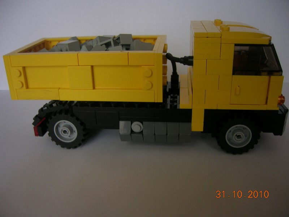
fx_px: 284
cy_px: 108
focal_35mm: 34
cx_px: 144
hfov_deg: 54.0
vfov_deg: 41.8
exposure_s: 1/27.7
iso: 50
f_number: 2.9
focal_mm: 5.7
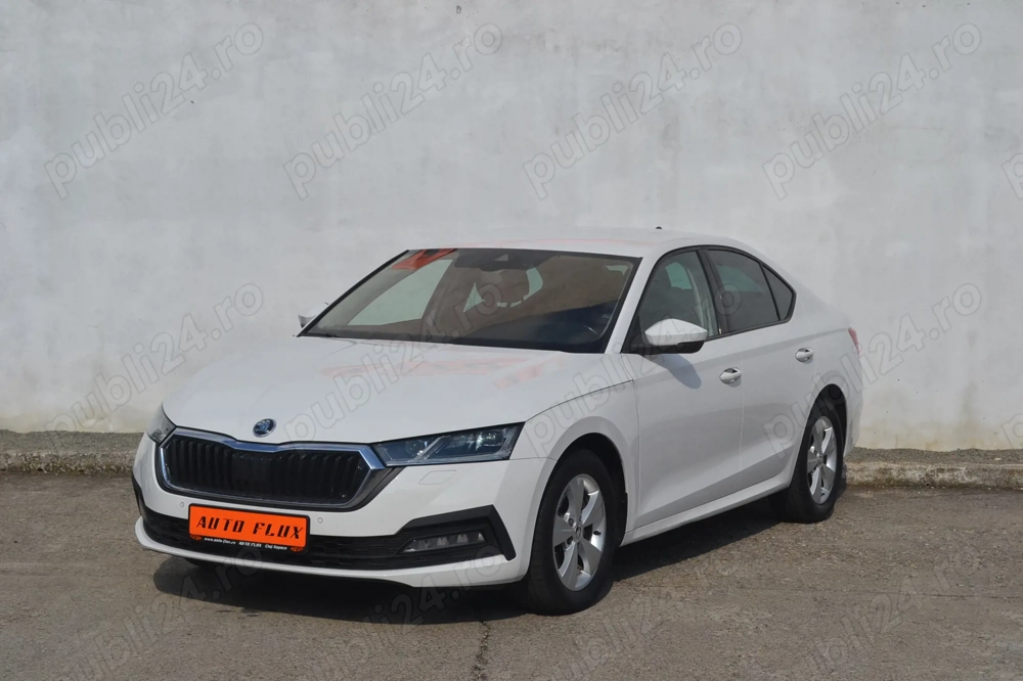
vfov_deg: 20.6
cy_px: 340
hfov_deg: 30.5
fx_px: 1875
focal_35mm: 66
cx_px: 512
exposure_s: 1/400
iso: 100
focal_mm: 44
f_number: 10
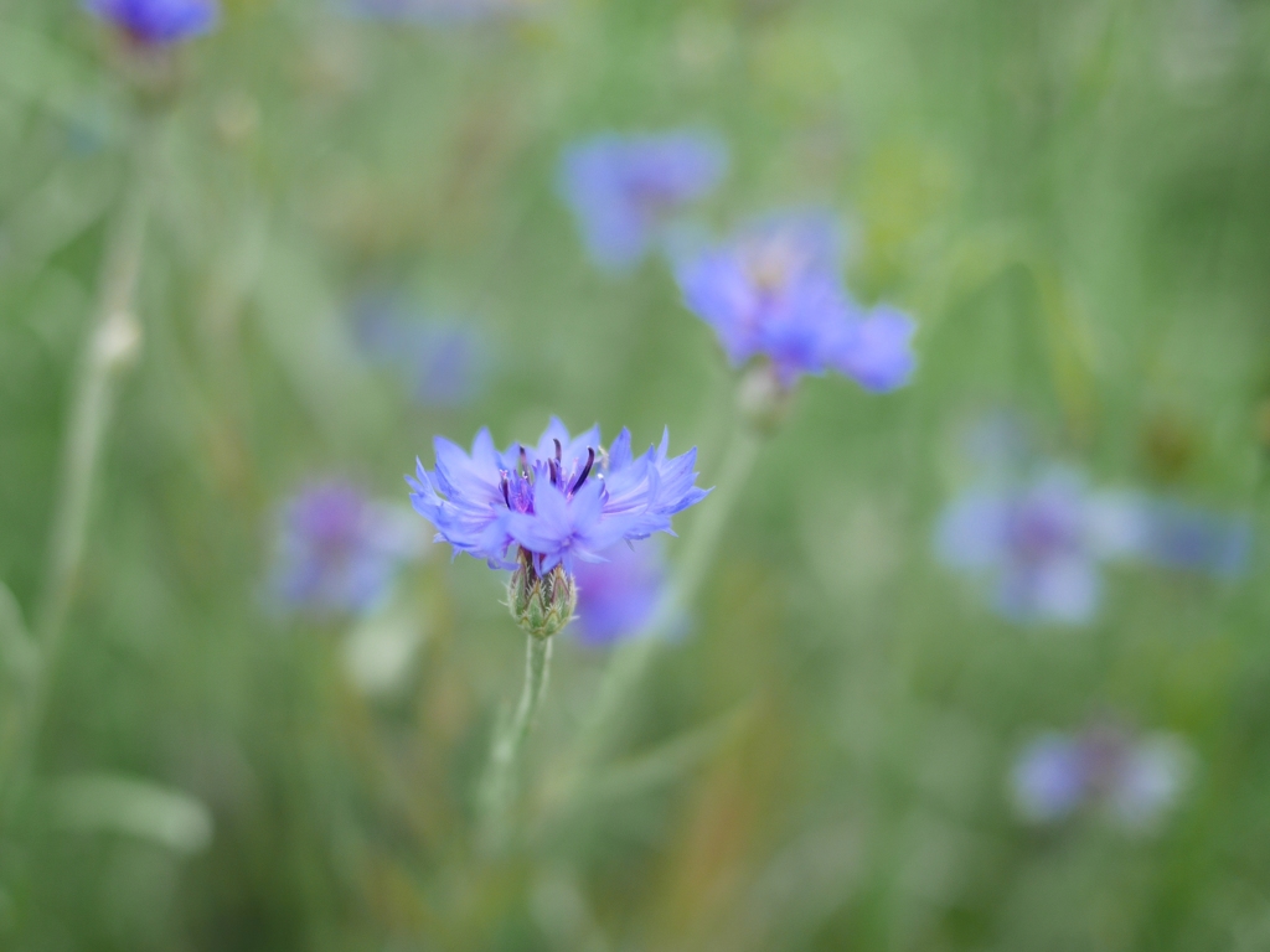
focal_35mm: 40
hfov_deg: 46.8
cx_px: 635
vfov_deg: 36.0
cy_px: 476
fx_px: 1468
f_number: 1.8
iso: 200
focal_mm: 20
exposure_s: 1/1600
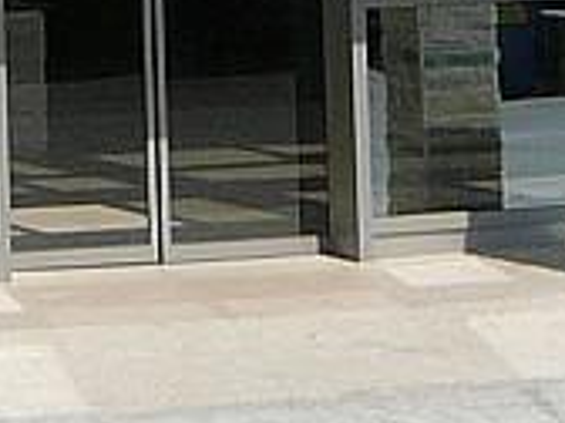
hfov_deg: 7.4
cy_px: -883
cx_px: -114
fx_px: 4342
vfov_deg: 5.3
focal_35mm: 266
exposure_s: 1/800
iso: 80
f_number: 5
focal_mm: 5.2
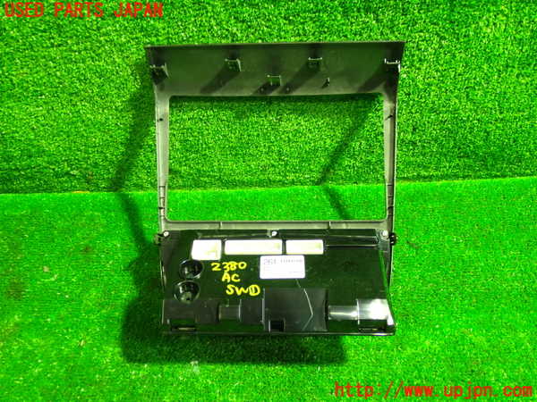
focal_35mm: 36
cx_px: 268
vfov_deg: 39.7
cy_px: 201
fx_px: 558
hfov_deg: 51.4
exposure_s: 1/40
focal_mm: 6.37
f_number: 2.5
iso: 1000
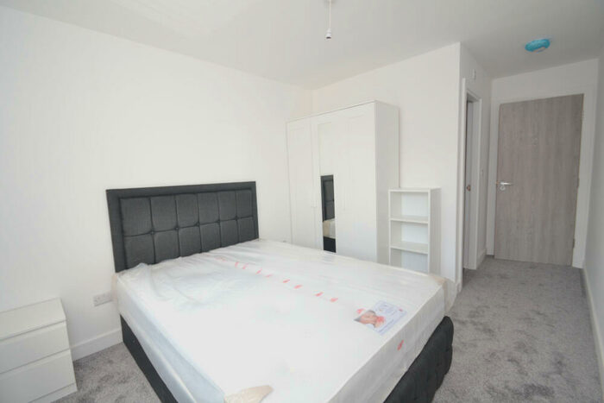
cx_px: 302
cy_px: 202
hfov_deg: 100.4
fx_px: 252
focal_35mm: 15
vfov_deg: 77.4
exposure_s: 1/160
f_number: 4.5
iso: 400
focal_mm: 10
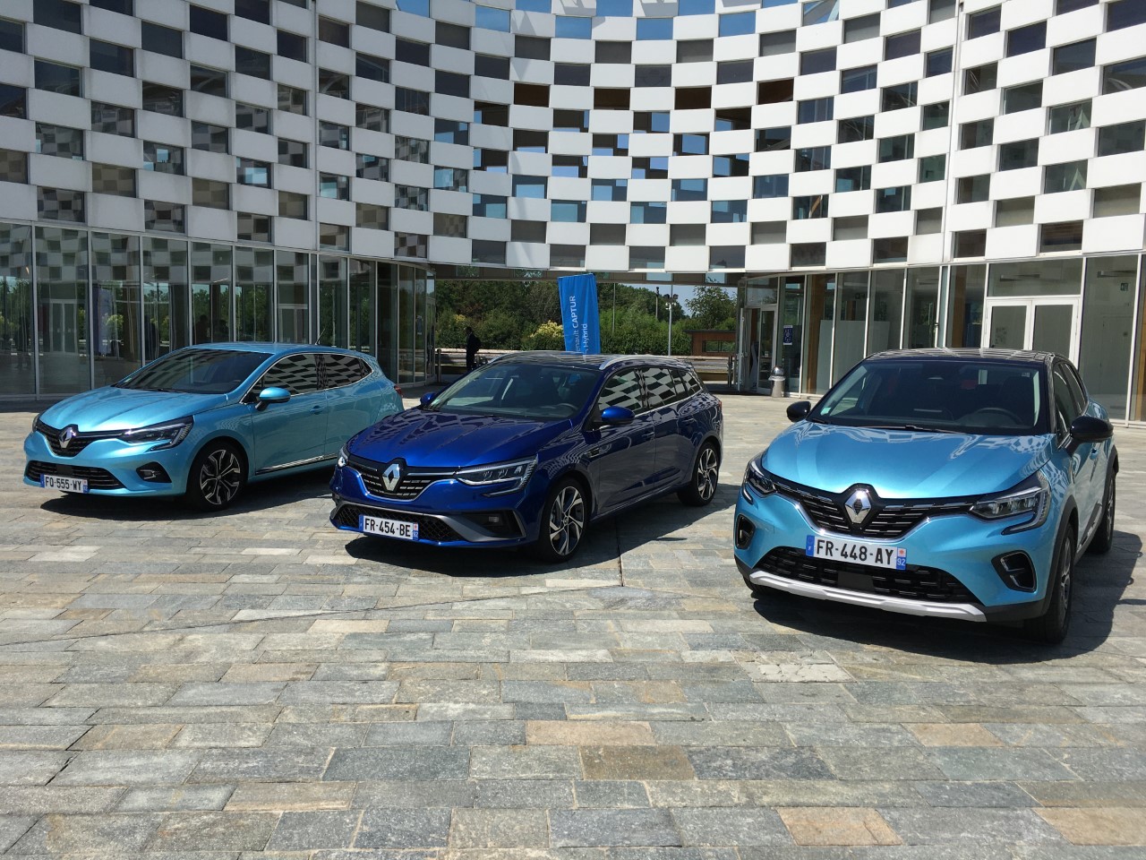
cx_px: 573
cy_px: 430
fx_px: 960
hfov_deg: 61.7
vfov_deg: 48.2
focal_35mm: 29
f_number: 2.2
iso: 25
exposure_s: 1/2262
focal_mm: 4.15
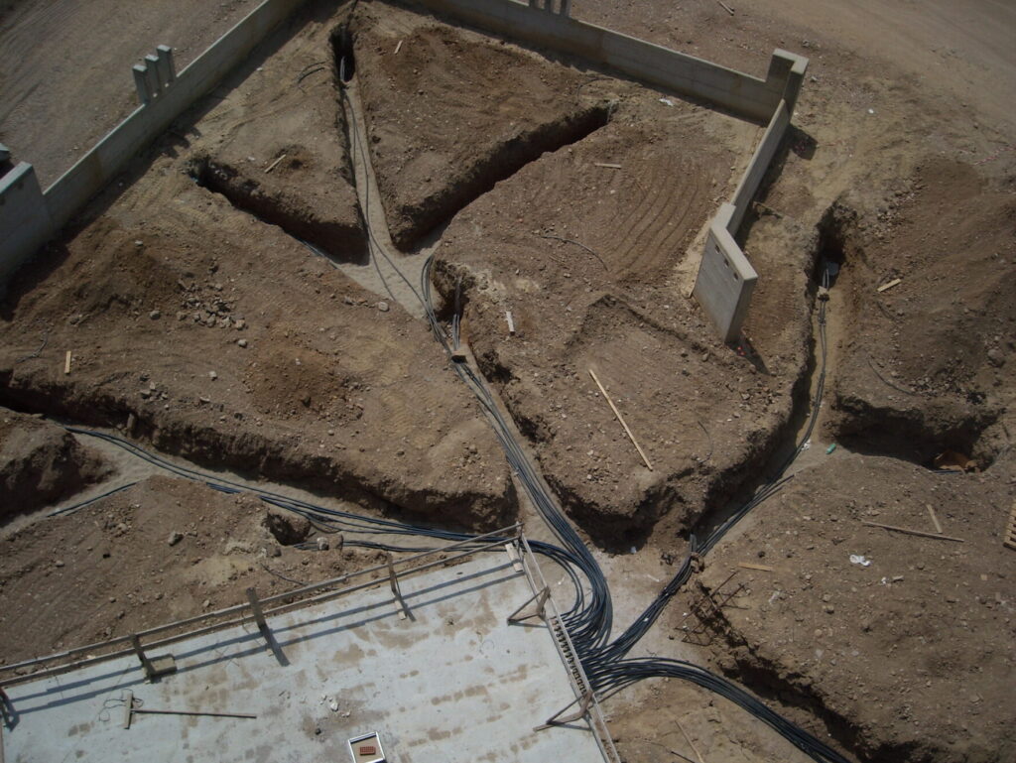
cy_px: 382
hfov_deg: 52.6
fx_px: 1028
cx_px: 508
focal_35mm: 35
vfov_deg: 40.7
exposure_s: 1/647
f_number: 5.6
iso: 64
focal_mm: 5.7
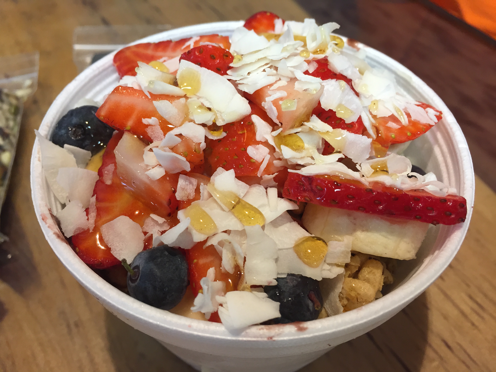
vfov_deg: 48.2
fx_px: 416
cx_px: 248
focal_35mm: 29
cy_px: 186
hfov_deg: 61.7
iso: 50
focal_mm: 4.15
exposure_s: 1/30
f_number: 2.2
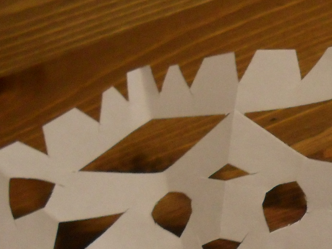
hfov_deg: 16.0
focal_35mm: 117
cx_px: 433
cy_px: 252
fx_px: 1122
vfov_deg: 12.5
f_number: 3.2
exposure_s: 1/30
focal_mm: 6.3
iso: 200
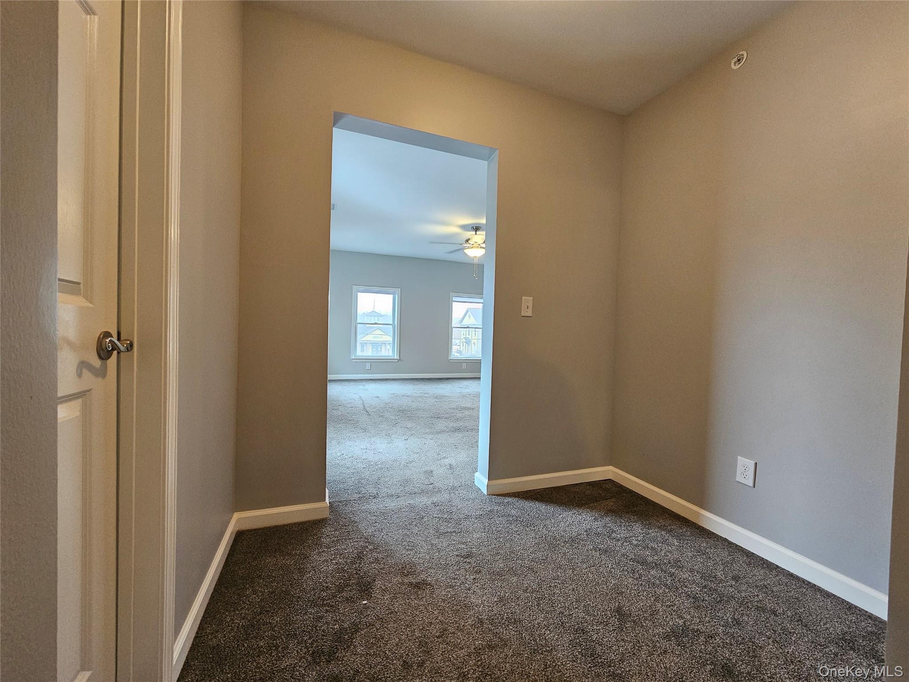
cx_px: 454
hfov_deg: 106.2
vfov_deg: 89.9
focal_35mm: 13
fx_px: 341
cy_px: 341
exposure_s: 1/40
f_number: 2.2
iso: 400
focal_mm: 2.2
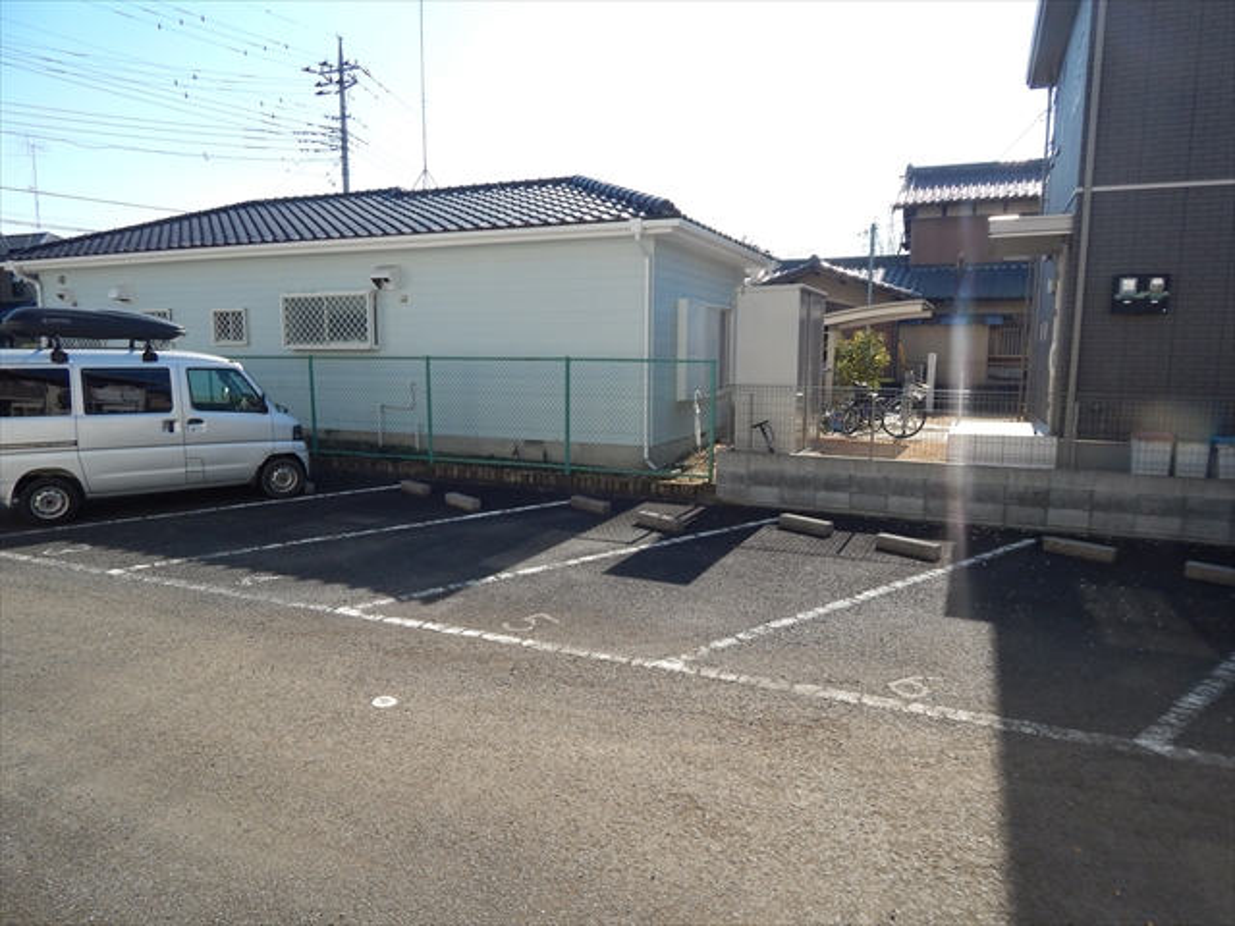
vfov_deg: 58.9
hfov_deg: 73.9
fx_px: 821
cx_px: 618
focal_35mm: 23
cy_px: 463
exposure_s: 1/800
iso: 125
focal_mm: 4
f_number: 3
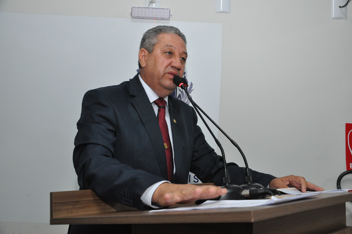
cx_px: 176
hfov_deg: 57.3
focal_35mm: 33
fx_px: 322
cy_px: 117
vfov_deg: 39.9
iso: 800
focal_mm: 22
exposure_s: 1/60
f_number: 5.6
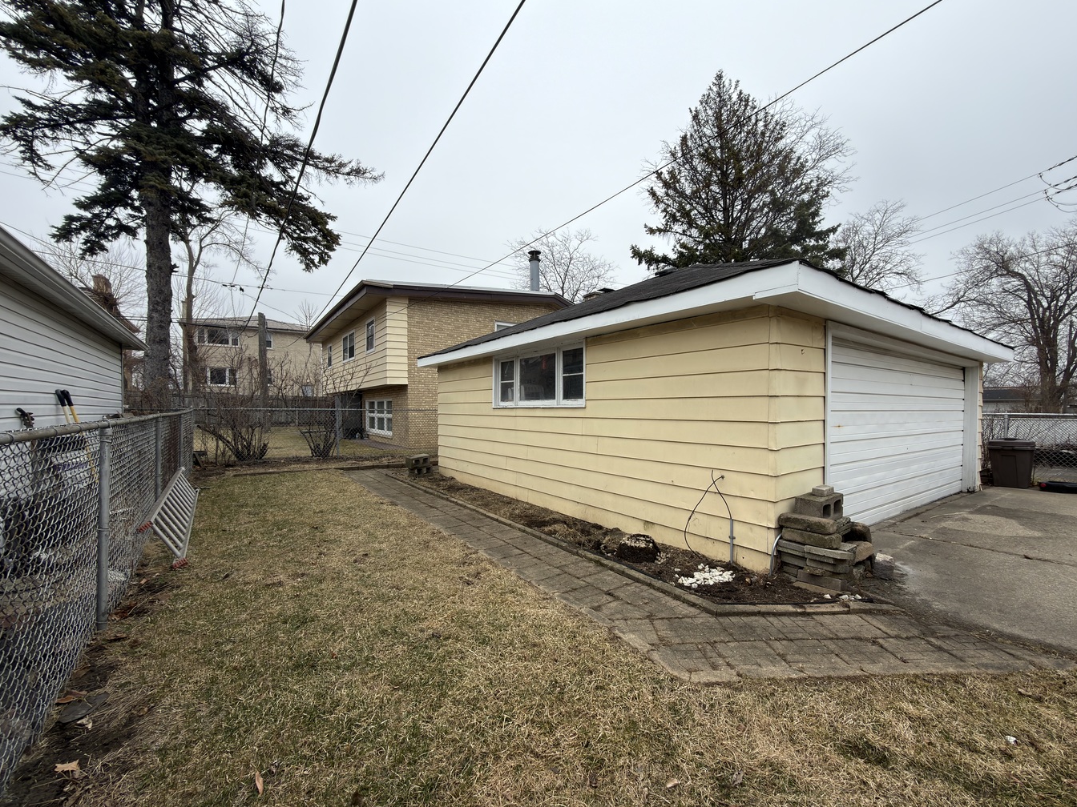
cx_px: 563
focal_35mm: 15
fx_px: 467
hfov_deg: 98.1
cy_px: 416
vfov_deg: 81.7
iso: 20
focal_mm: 2.22
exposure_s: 1/174
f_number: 2.2
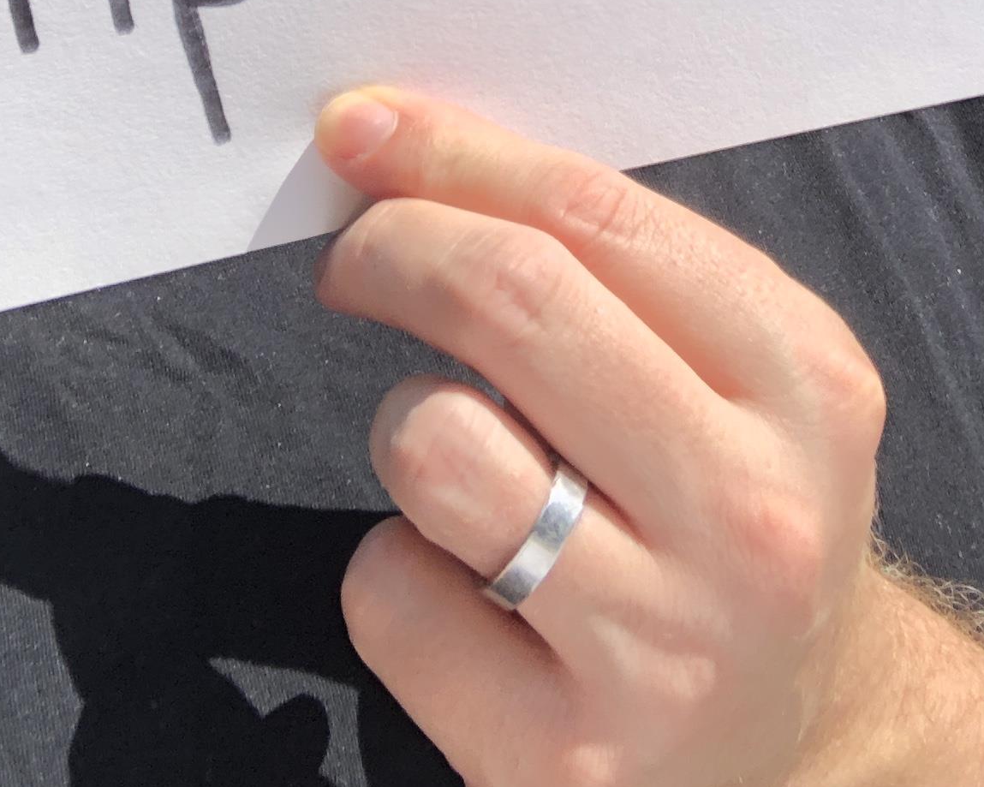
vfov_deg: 16.4
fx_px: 2446
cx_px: 548
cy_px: -443
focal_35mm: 84
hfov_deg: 22.7
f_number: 2.2
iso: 20
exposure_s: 1/632
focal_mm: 2.87
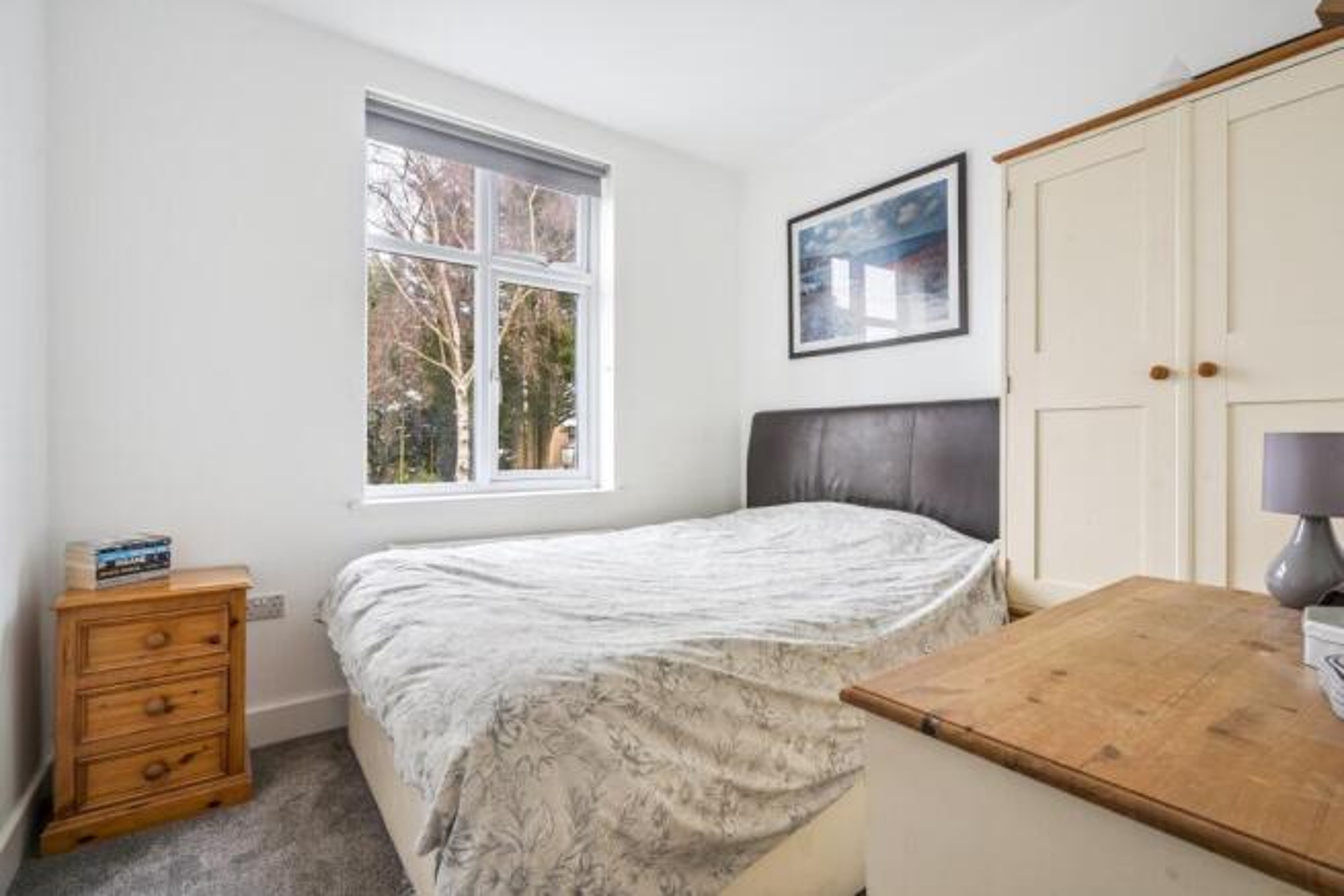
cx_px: 672
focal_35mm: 16
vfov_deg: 73.8
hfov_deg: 96.7
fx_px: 597
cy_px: 448
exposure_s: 1/2.5
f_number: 8
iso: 250
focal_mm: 16
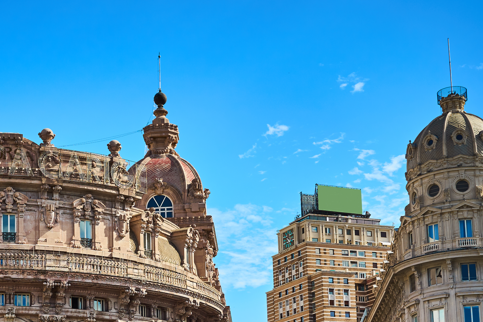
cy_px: 358
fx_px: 1073
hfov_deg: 25.0
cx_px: 115
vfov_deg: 16.5
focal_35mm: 80
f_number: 8
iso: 100
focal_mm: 35
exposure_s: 1/320
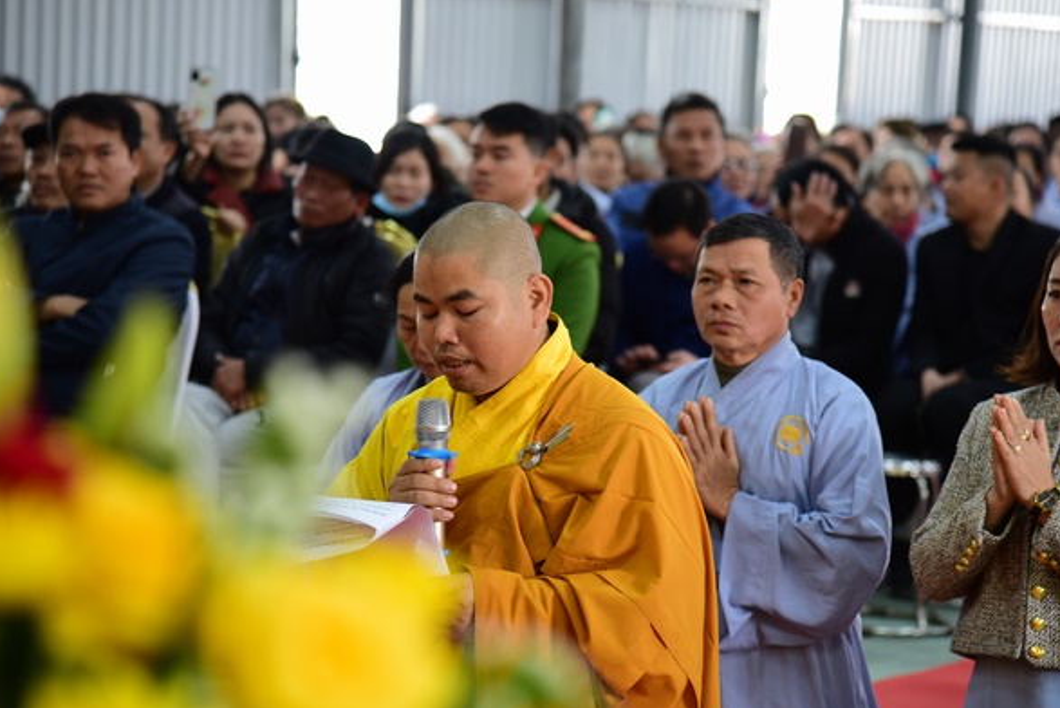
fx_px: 3653
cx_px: 558
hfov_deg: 16.5
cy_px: 331
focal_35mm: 124
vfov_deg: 11.1
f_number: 4
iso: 1250
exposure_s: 1/80
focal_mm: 112
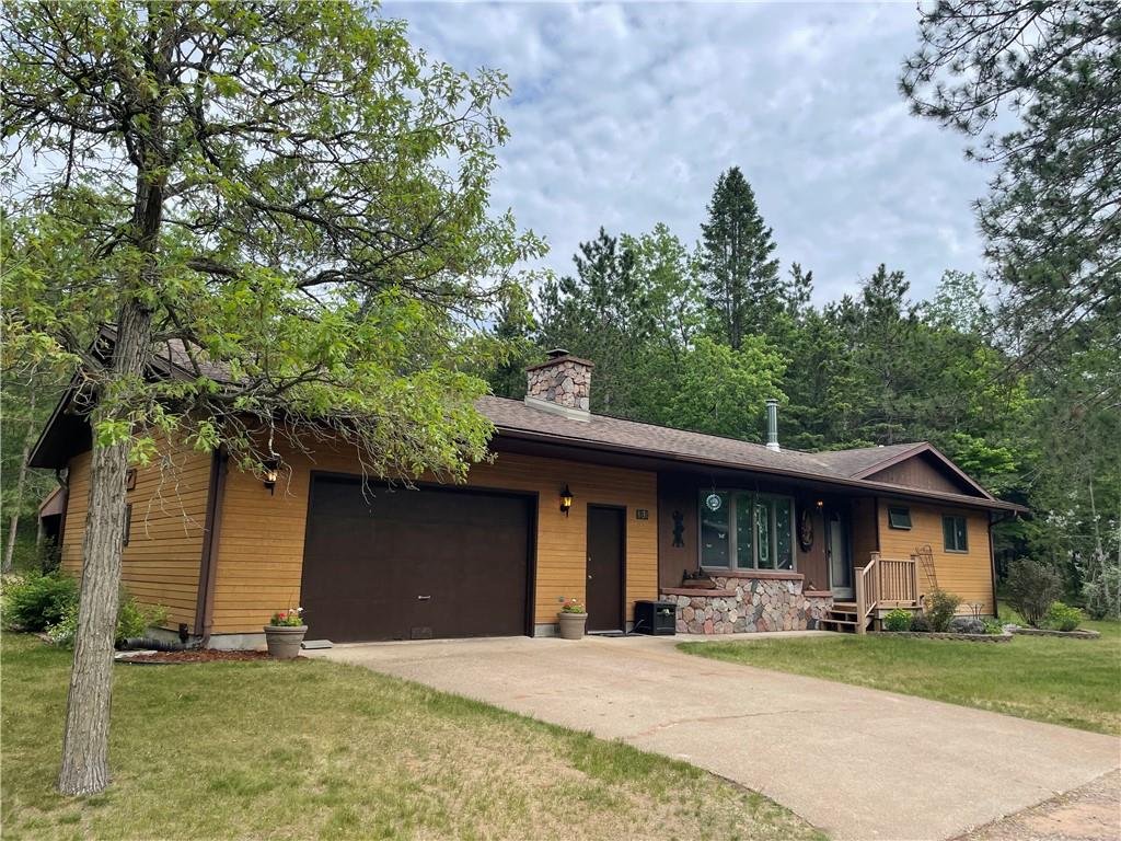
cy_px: 420
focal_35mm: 26
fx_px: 842
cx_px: 560
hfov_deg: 67.3
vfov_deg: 53.1
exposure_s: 1/3300
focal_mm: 4.2
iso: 32
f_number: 1.6
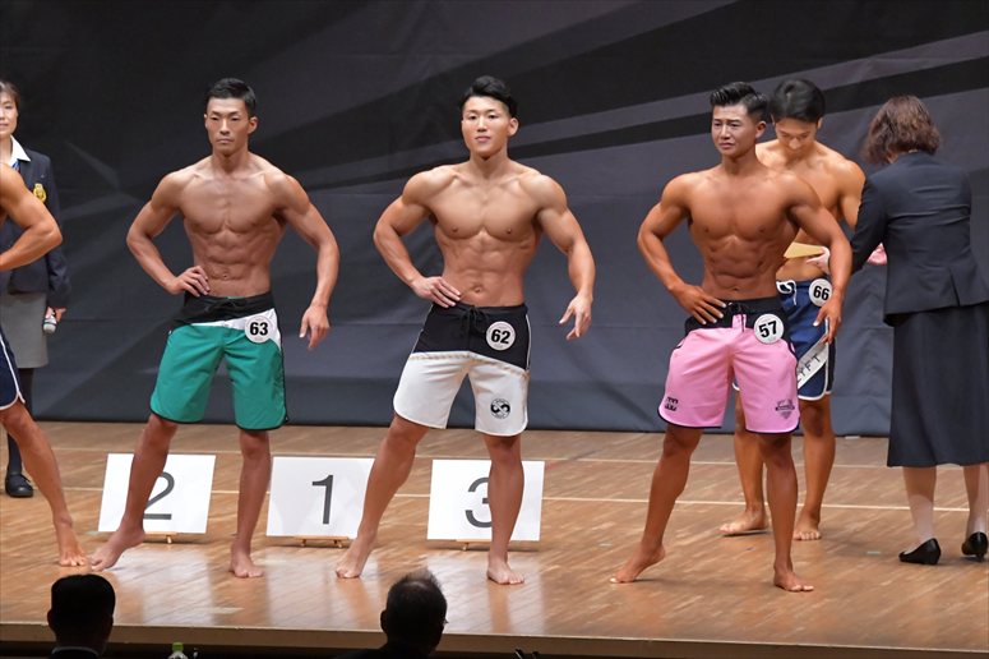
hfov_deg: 9.2
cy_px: 330
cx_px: 494
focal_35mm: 225
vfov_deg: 6.1
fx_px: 6178
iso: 8000
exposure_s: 1/400
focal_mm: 150
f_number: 5.6
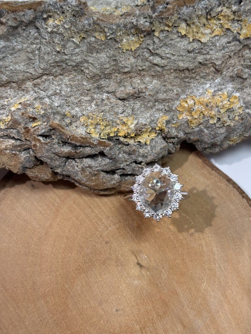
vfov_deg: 36.8
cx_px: 126
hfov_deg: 28.0
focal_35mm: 52
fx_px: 503
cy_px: 167
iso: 50
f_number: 1.6
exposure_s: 1/50
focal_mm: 5.96
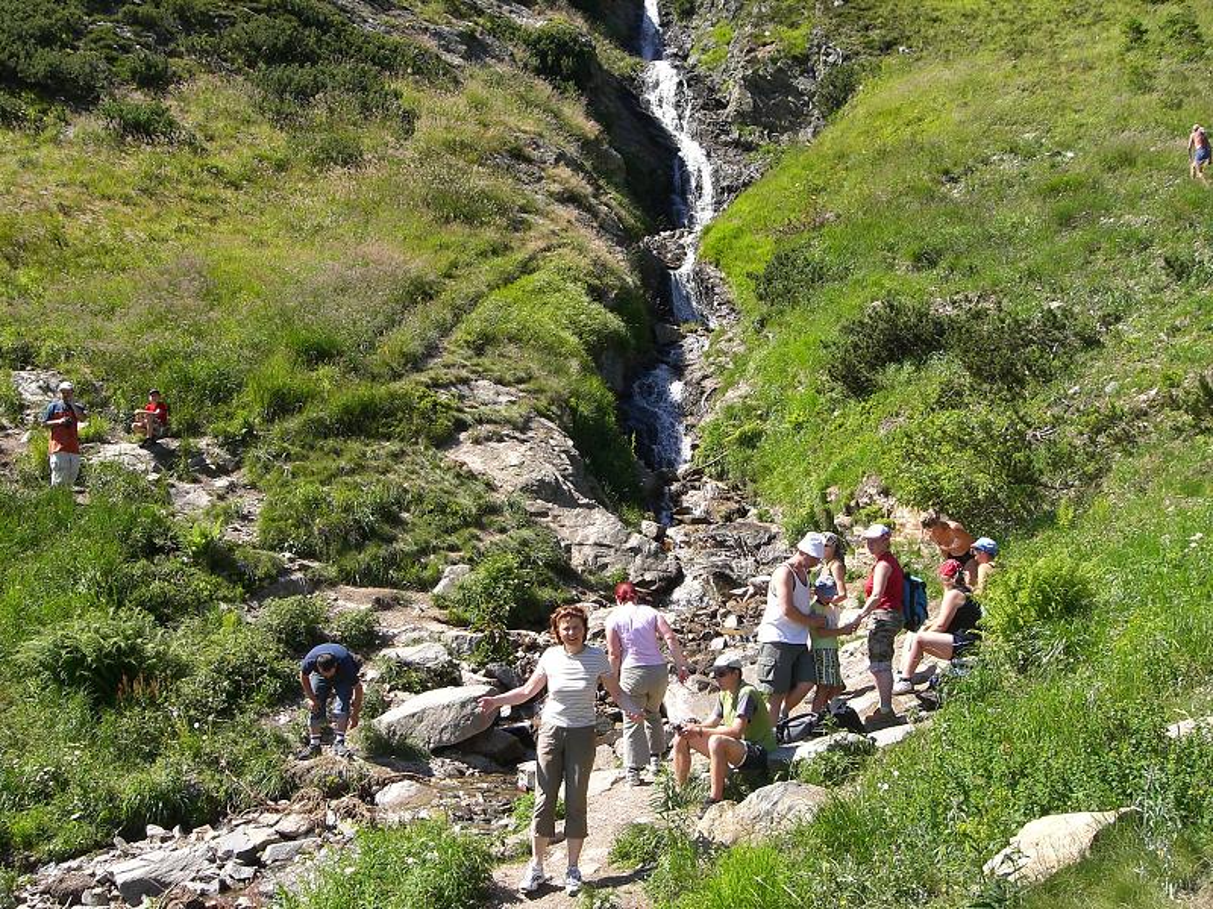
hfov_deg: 49.0
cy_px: 454
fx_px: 1332
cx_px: 606
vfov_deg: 37.7
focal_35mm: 38
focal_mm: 6.3
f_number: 4.4
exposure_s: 1/320
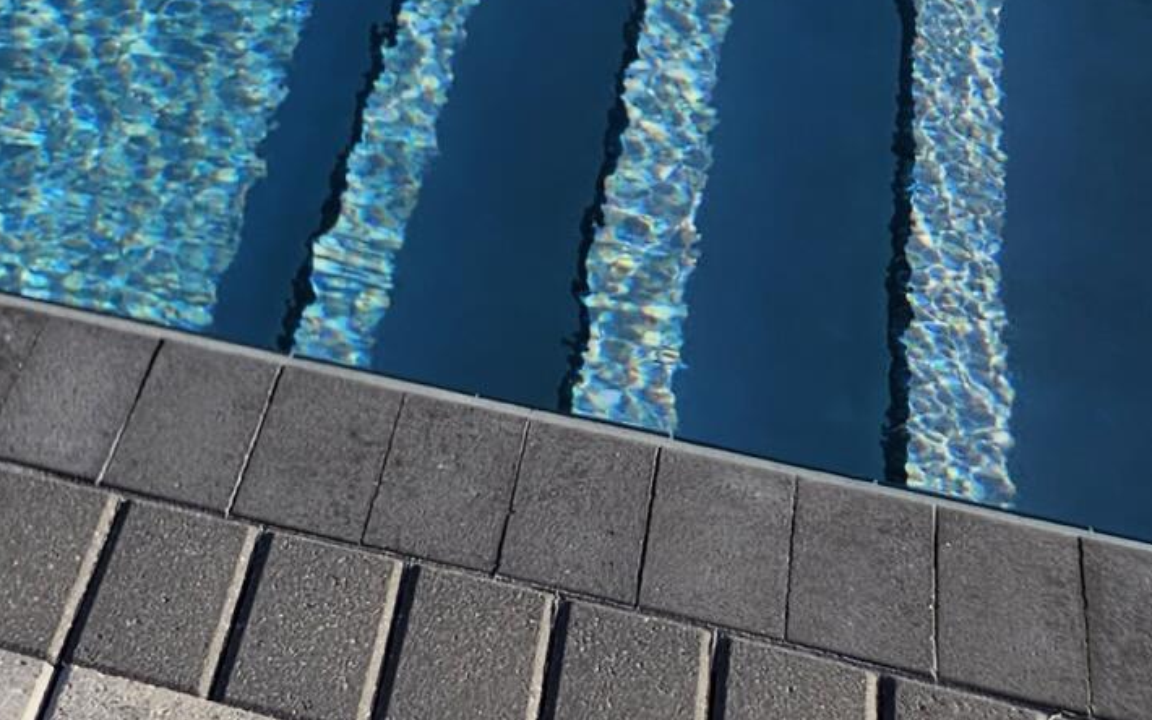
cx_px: -375
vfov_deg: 11.0
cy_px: -919
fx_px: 3234
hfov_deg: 18.7
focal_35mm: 103
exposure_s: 1/1521
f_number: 1.8
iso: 25
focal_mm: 5.4
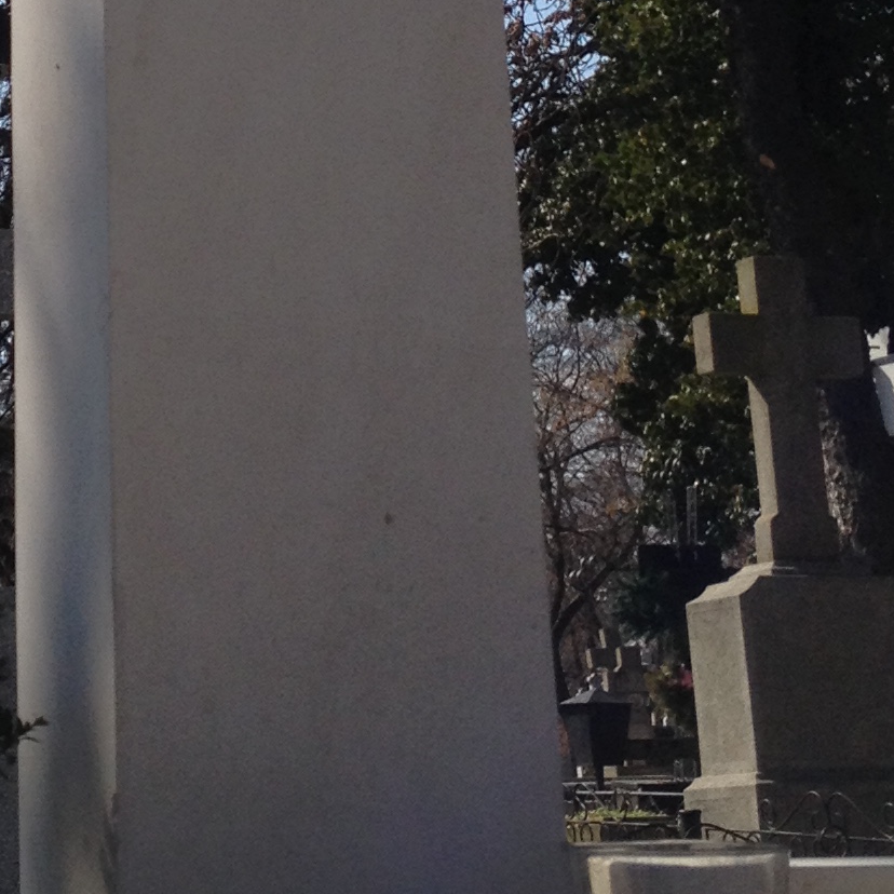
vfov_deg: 14.1
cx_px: 26
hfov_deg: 14.1
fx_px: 3565
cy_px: -13
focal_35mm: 122
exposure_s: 1/1905
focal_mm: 4.28
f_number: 2.4
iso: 50
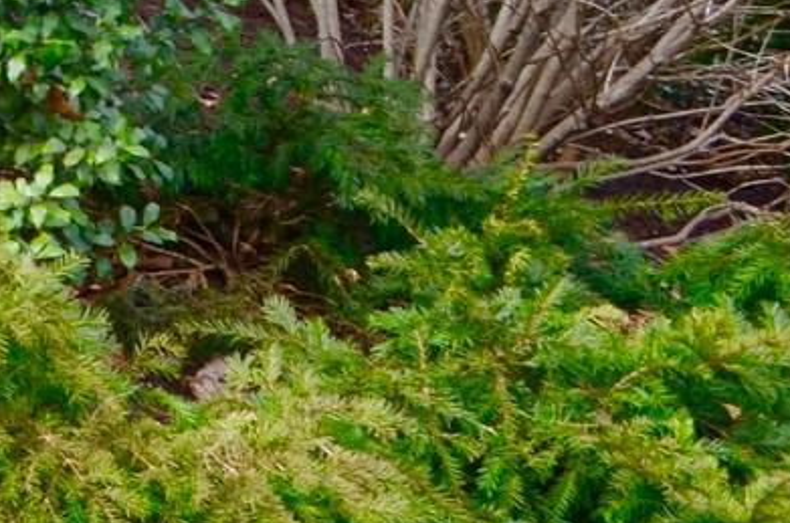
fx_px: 3789
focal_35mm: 173
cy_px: -359
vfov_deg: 7.7
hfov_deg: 10.0
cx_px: -1263
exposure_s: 1/200
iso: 200
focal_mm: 22
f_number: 7.1
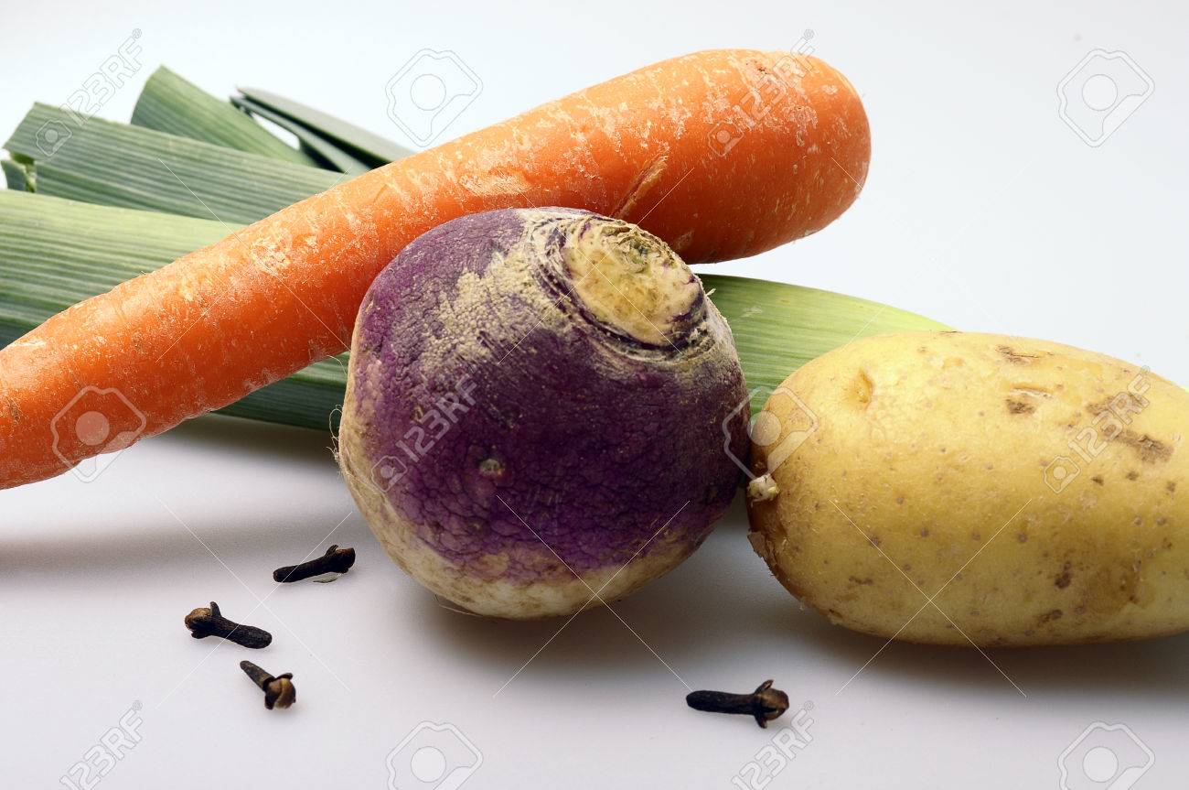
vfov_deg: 23.7
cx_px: 594
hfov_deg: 35.1
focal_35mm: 57
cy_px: 395
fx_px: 1880
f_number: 13
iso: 200
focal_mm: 38
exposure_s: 1/160
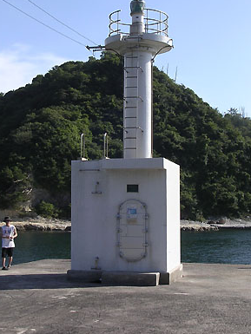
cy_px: 136
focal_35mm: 66
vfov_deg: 29.3
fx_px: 638
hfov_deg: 22.3
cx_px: 123
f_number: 6.4
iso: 100
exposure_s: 1/202
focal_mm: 8
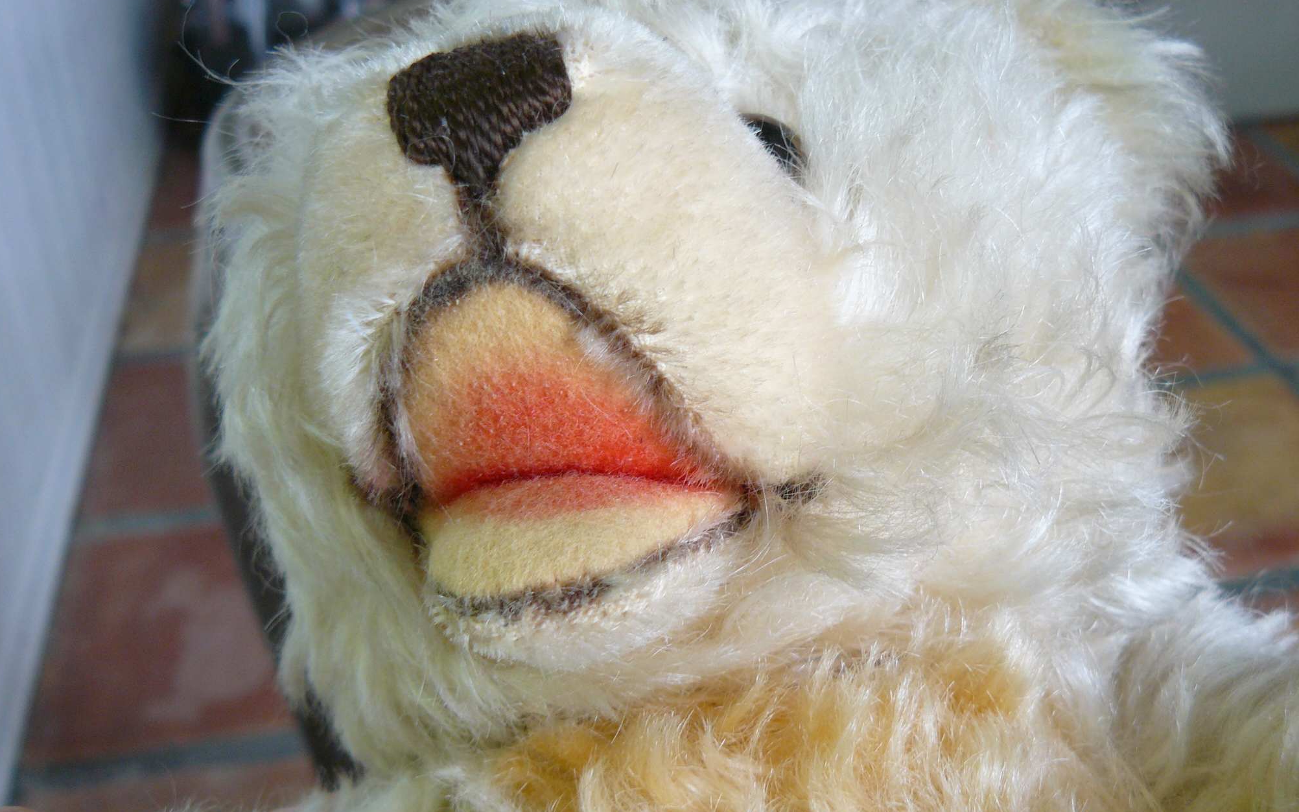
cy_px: 436
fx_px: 1381
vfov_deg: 32.7
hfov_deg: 50.4
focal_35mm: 39
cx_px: 657
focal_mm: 6
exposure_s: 1/30
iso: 125
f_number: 2.8
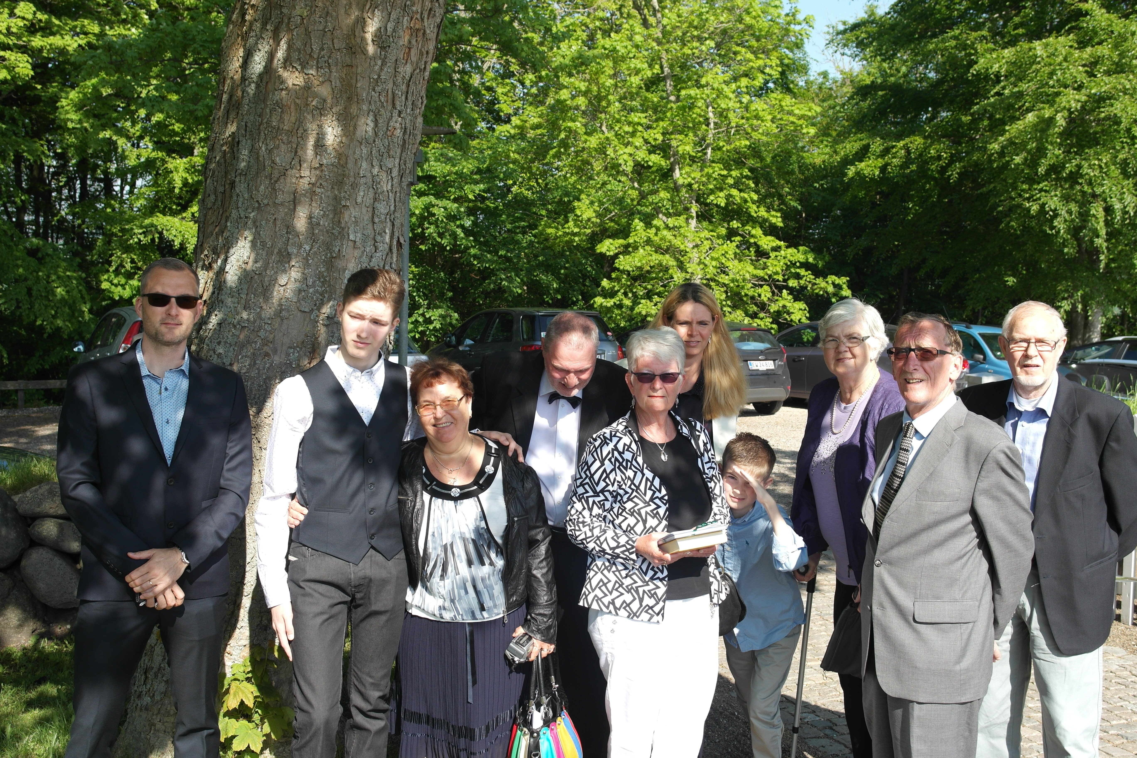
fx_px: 1263
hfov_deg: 48.5
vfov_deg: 33.4
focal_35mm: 40
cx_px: 568
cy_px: 379
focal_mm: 26
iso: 100
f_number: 5.6
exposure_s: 1/200
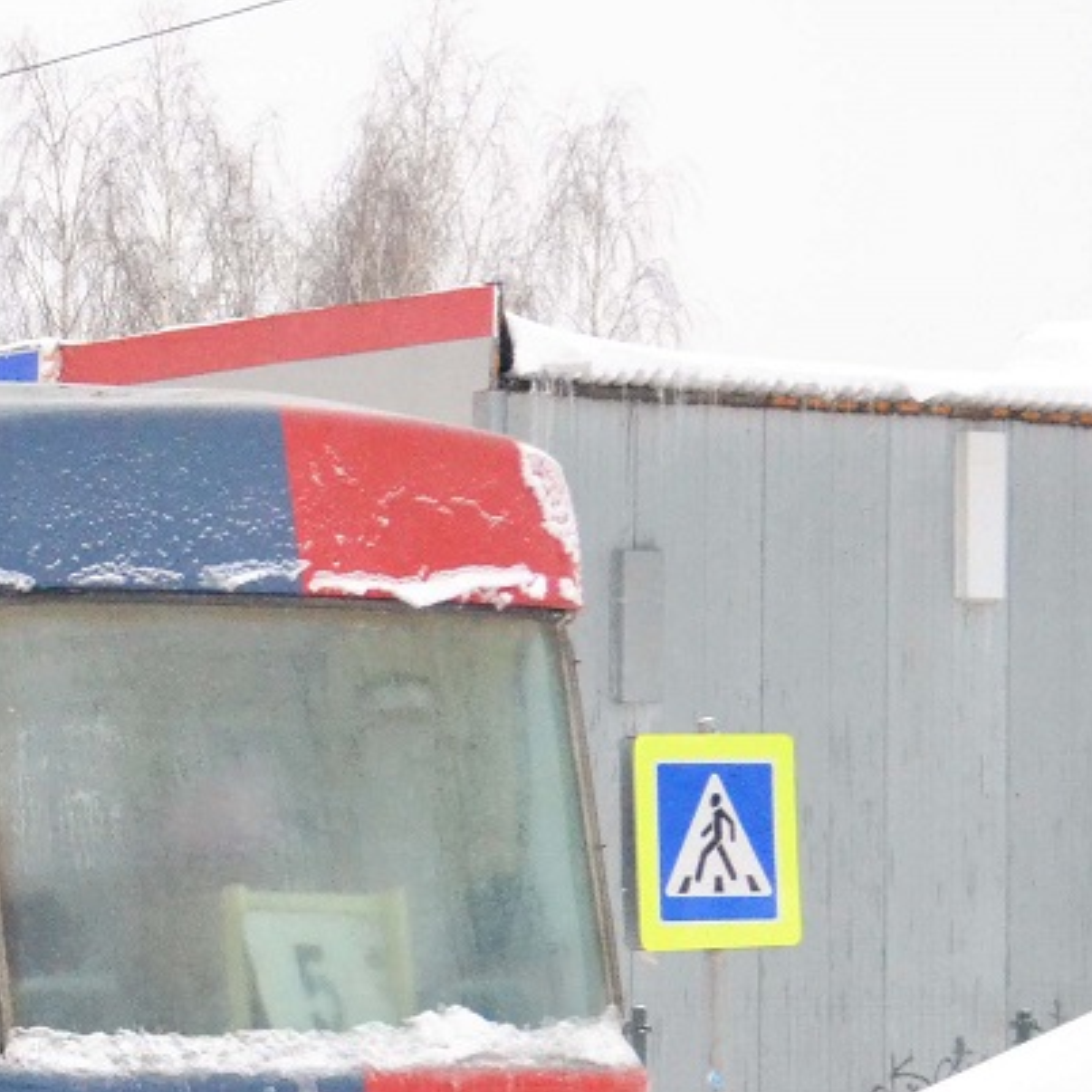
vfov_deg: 10.3
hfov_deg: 10.0
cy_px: 823
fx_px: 6067
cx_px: -545
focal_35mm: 170
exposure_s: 1/500
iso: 2800
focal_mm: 36
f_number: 5
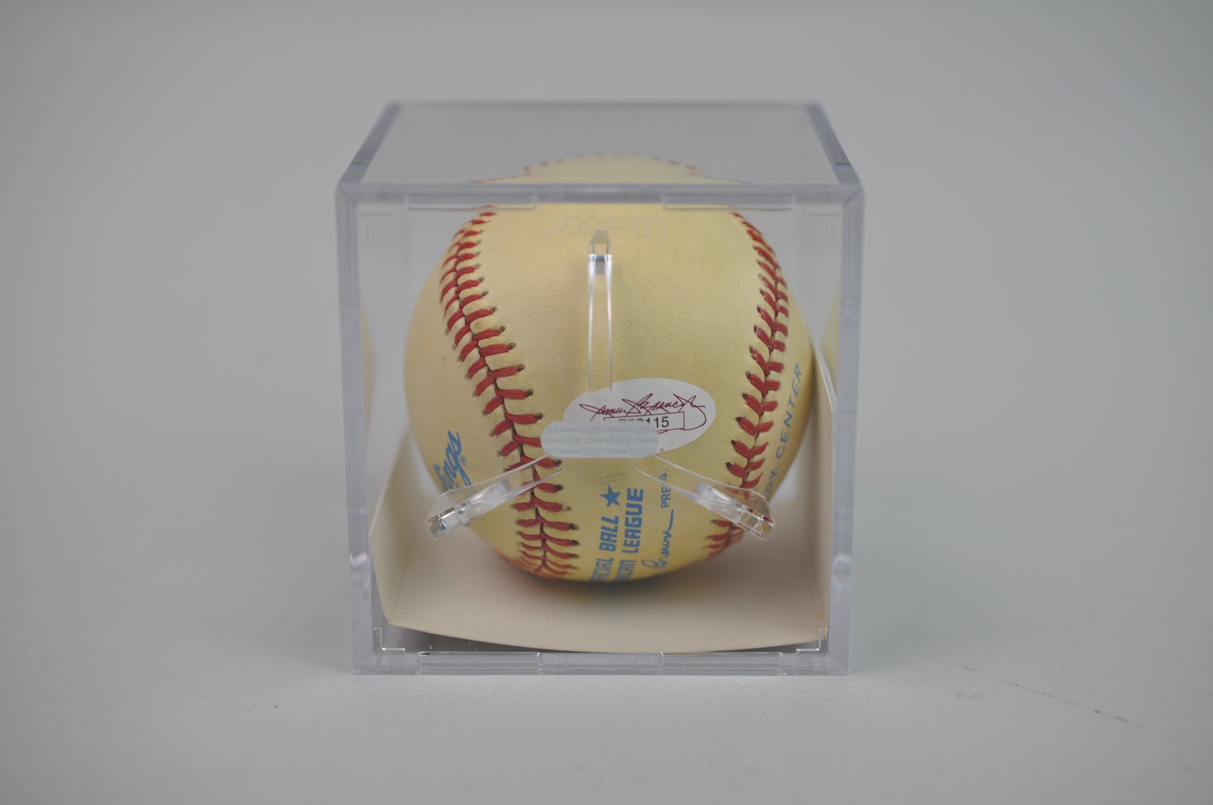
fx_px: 2019
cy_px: 402
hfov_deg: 33.4
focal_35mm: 60
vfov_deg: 22.6
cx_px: 606
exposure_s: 1/60
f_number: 4
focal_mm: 40
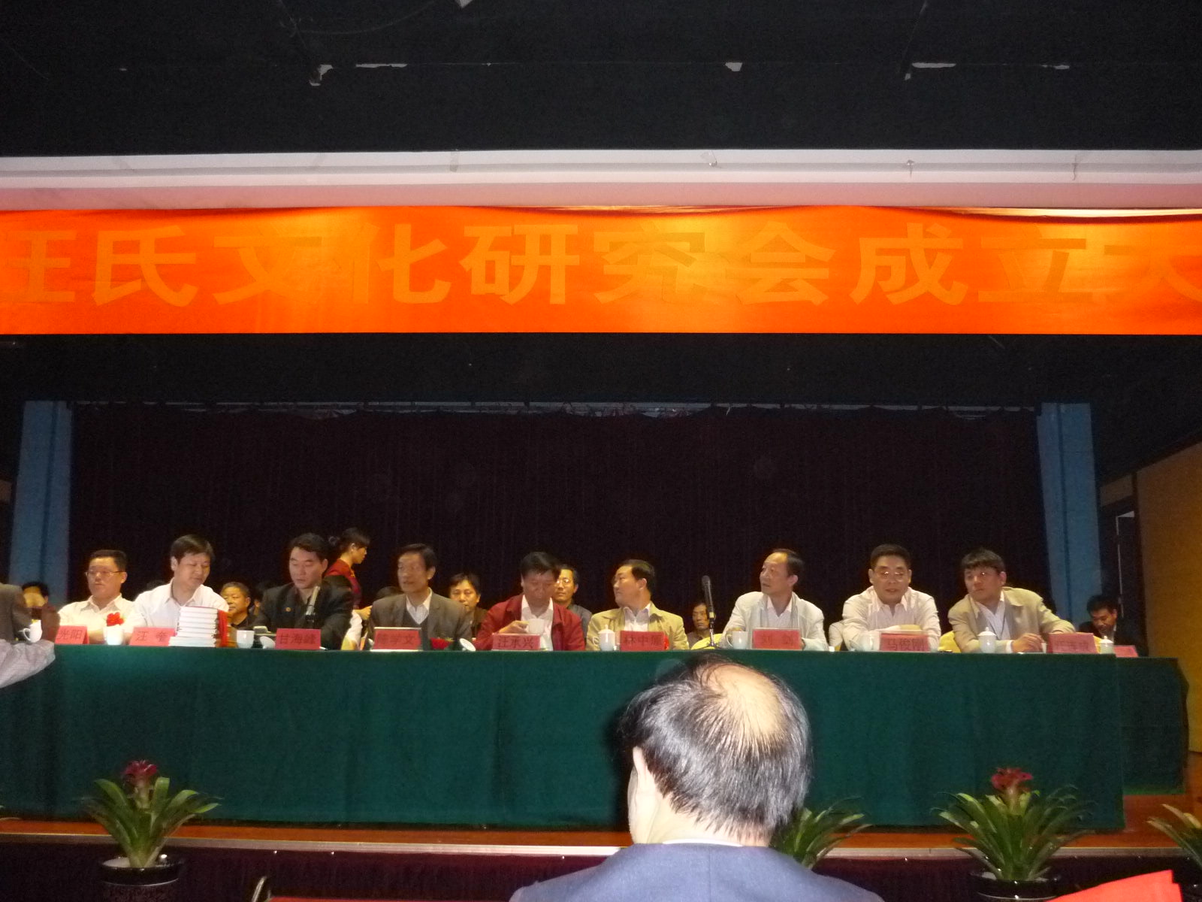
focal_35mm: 33
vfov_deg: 42.9
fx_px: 1146
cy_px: 451
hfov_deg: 55.4
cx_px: 601
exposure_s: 1/30
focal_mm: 5.5
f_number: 2.8
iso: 800
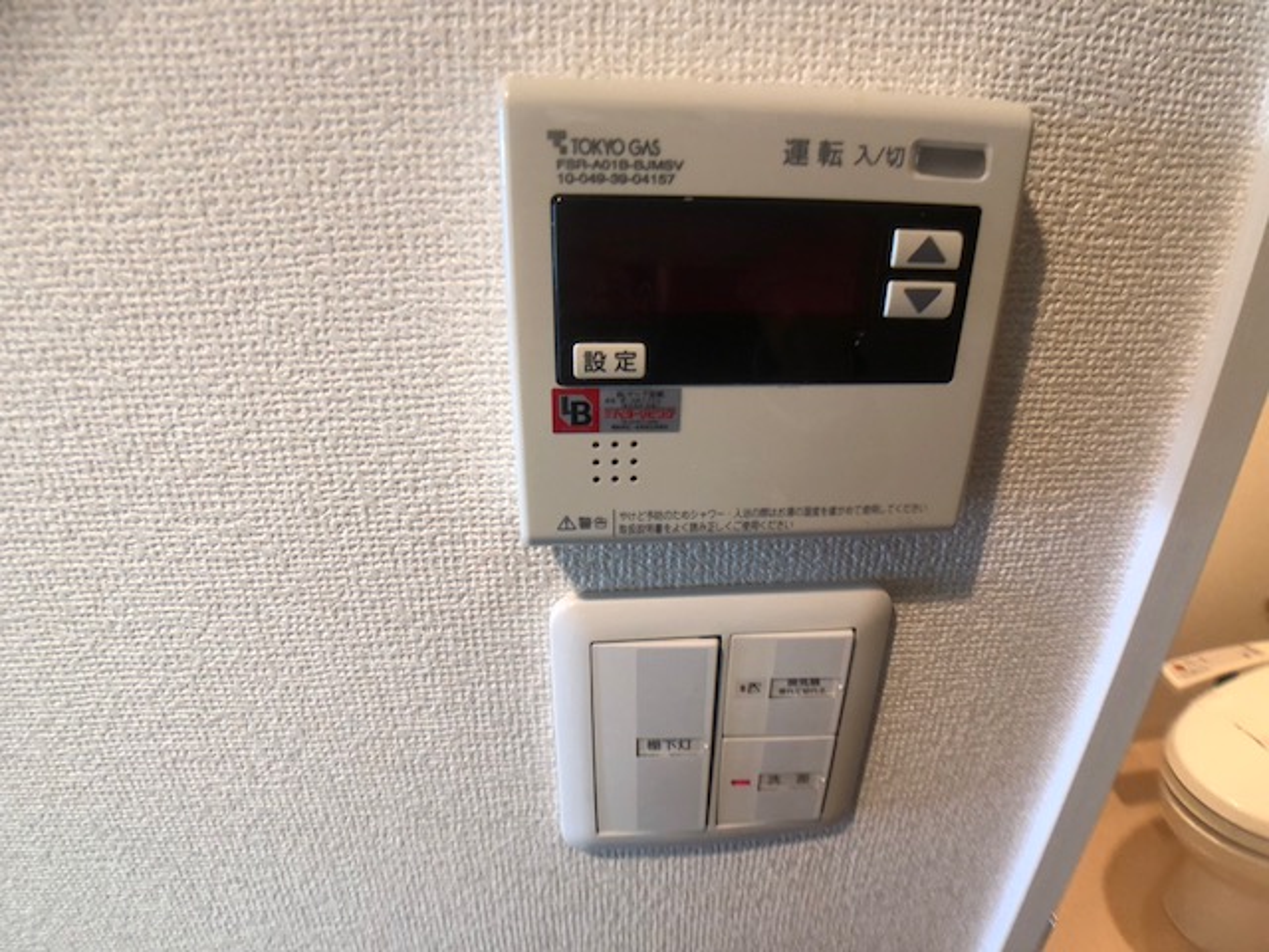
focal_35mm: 28
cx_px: 634
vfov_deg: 49.7
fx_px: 1026
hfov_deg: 63.4
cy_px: 476
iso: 50
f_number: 1.8
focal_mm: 3.99
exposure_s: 1/17
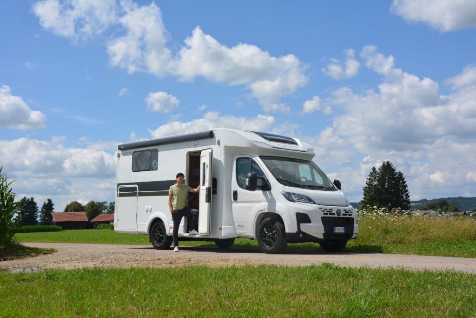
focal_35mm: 45
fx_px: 595
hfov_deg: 43.6
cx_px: 238
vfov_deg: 29.9
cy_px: 159
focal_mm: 30
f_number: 9
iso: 100
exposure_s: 1/320
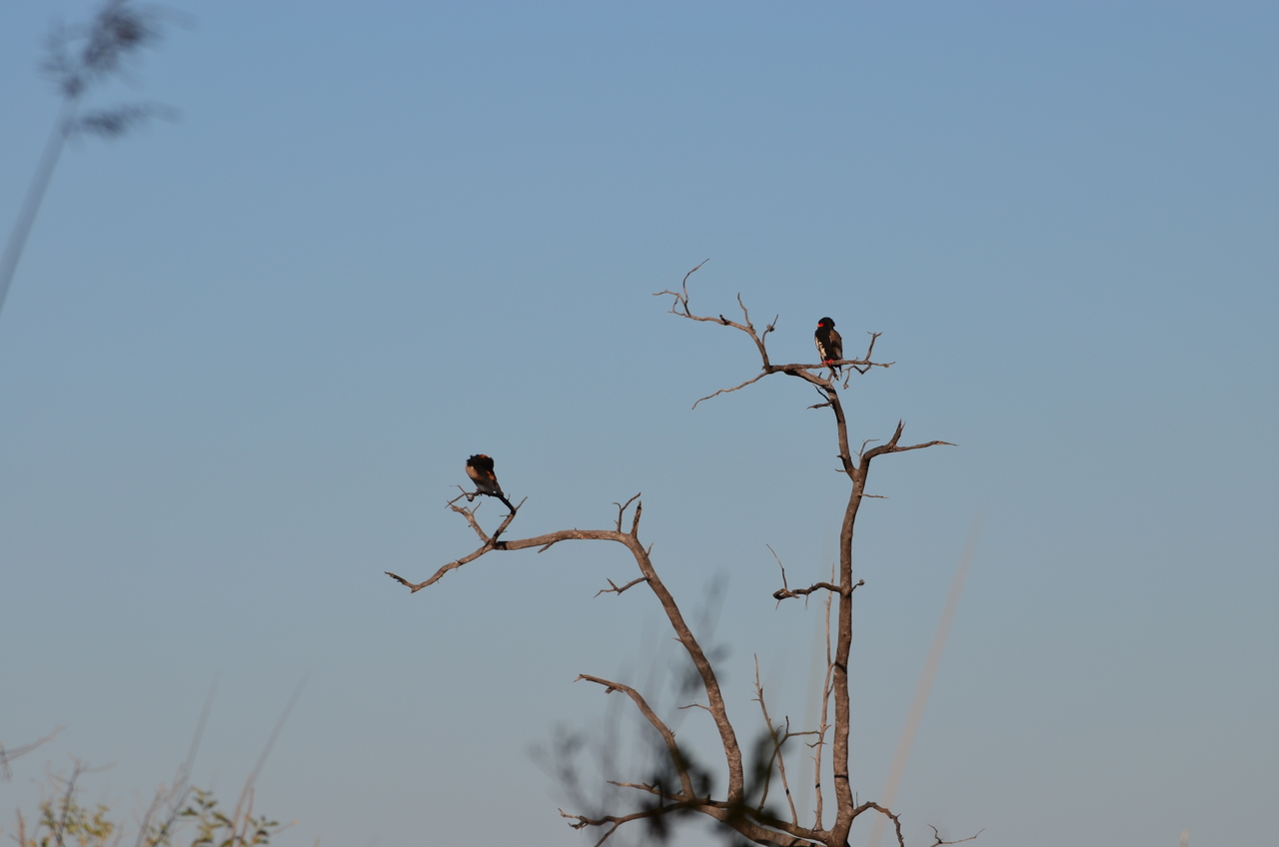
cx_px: 640
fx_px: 15956
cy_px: 424
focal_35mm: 450
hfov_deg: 4.6
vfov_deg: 3.0
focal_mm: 300
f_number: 13
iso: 100
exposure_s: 1/250
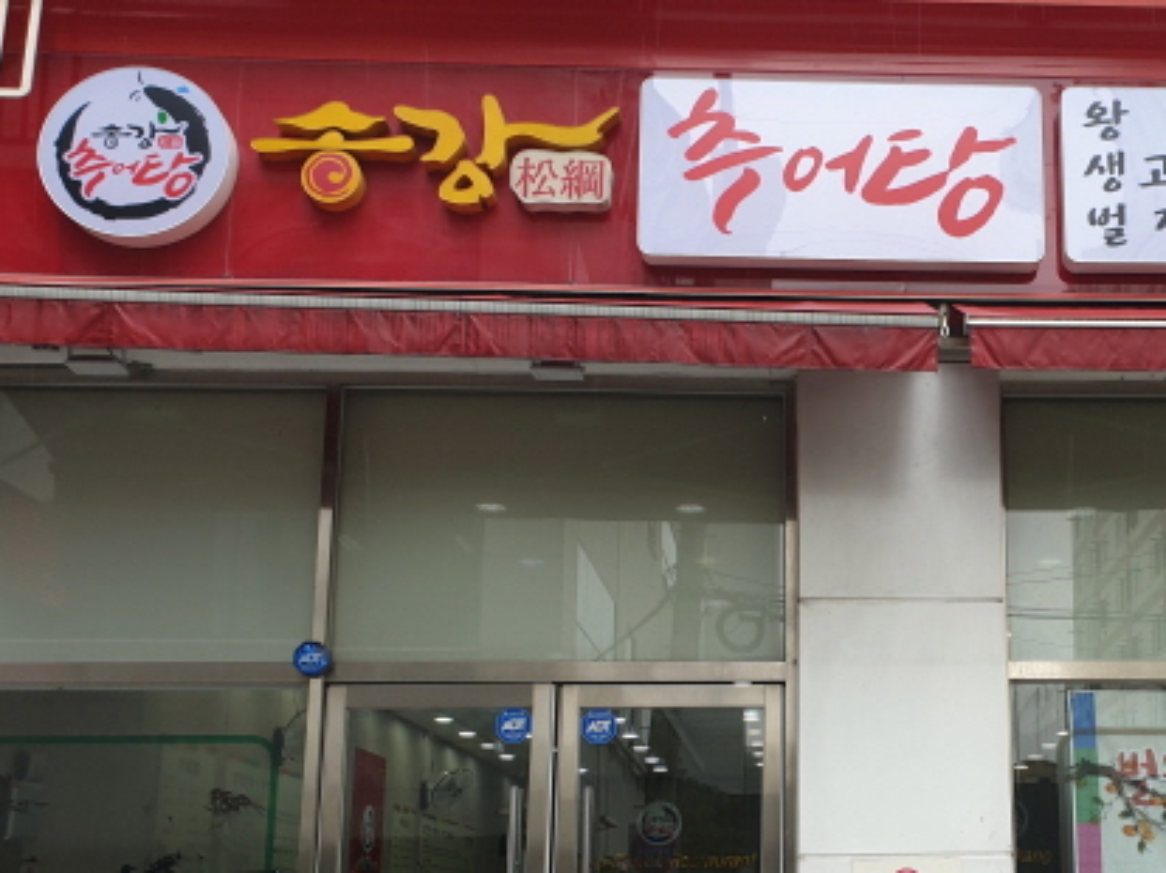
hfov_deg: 41.7
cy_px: 649
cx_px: 870
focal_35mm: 44
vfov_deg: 32.3
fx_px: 1481
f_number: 2.4
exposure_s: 1/137
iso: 50
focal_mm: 4.3
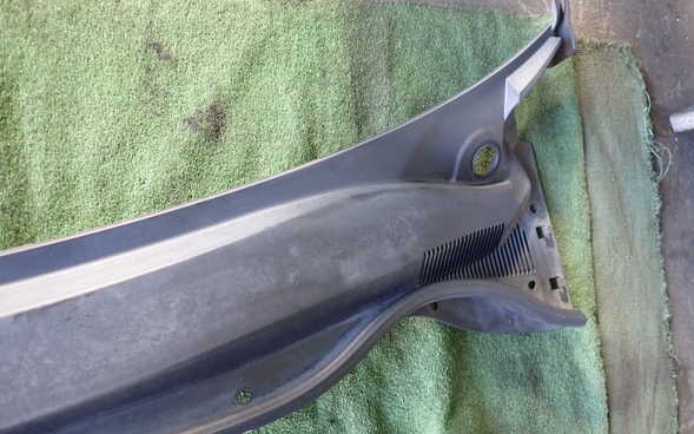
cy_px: 219
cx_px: 344
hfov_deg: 68.4
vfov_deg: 46.0
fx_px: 511
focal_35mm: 27
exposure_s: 1/30
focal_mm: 4.5
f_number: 2
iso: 200
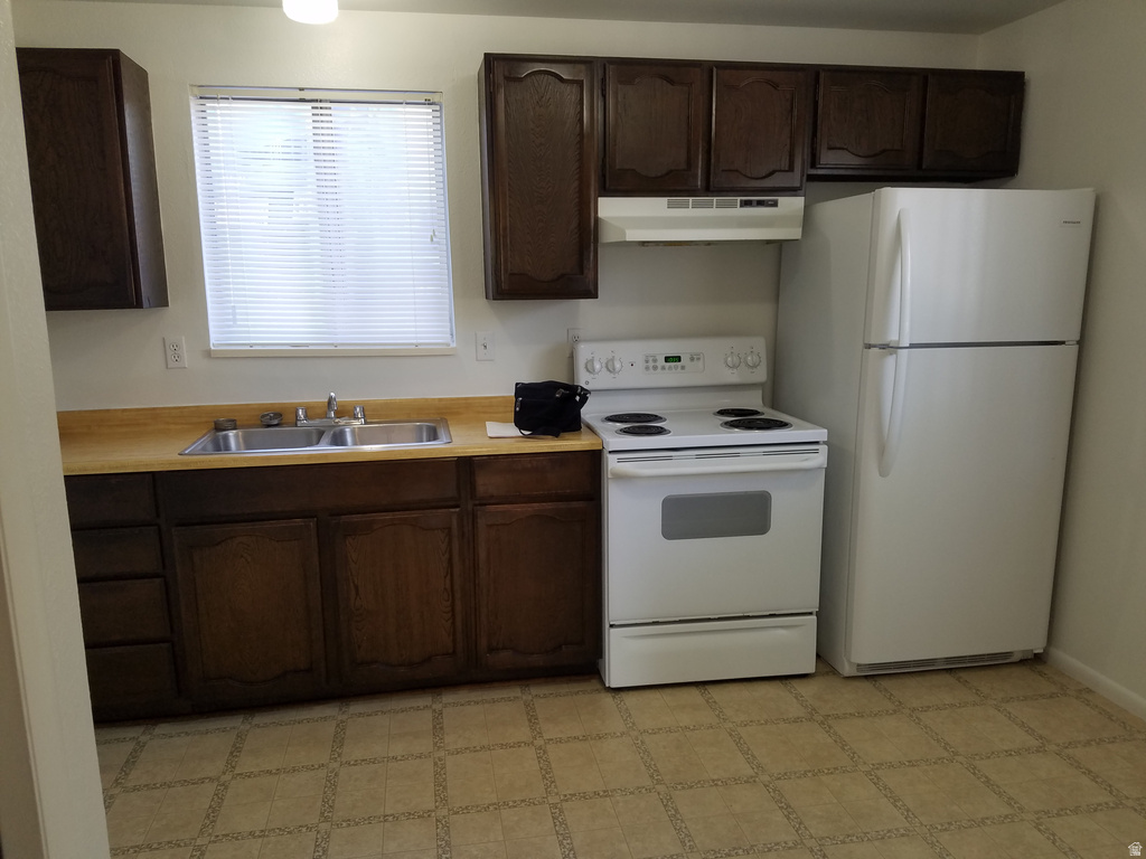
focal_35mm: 26
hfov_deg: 67.3
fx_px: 861
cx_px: 573
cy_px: 430
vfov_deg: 53.1
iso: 80
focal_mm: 4.2
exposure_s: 1/60
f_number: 1.7
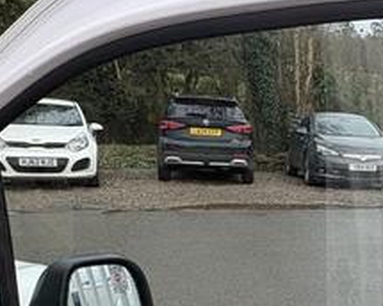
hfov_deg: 31.0
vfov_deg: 25.1
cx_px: 367
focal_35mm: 57
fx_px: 646
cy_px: 322
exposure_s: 1/230
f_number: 2.2
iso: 40
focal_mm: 2.22
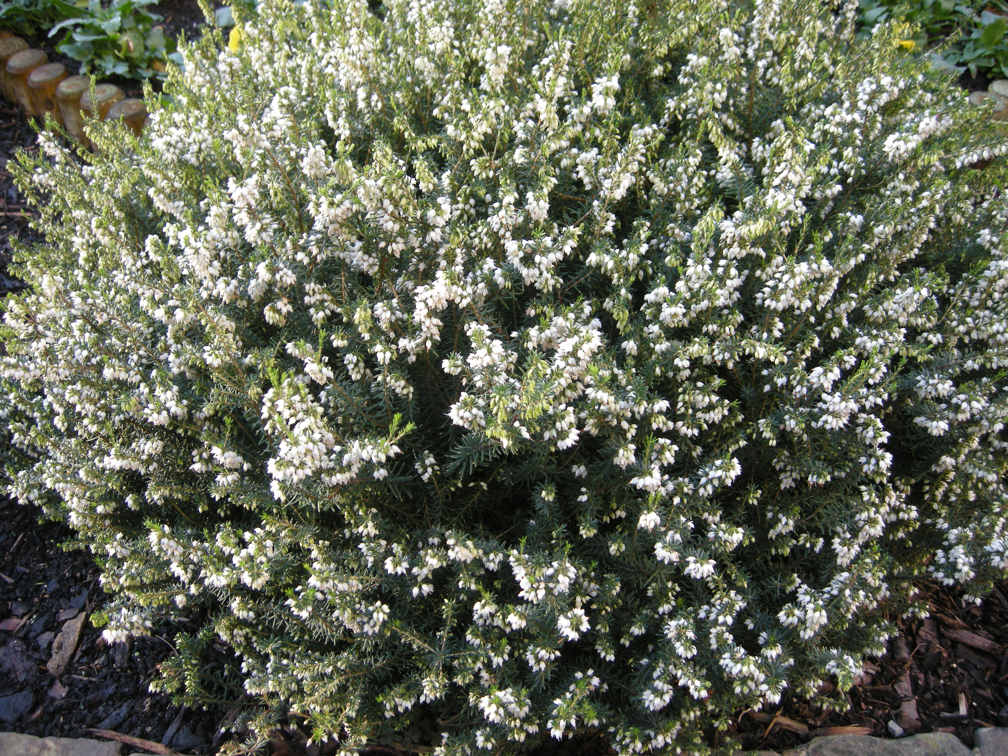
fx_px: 1019
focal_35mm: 35
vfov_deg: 40.7
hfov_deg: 52.6
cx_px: 504
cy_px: 378
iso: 136
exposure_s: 1/55
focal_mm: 7.5
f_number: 2.7
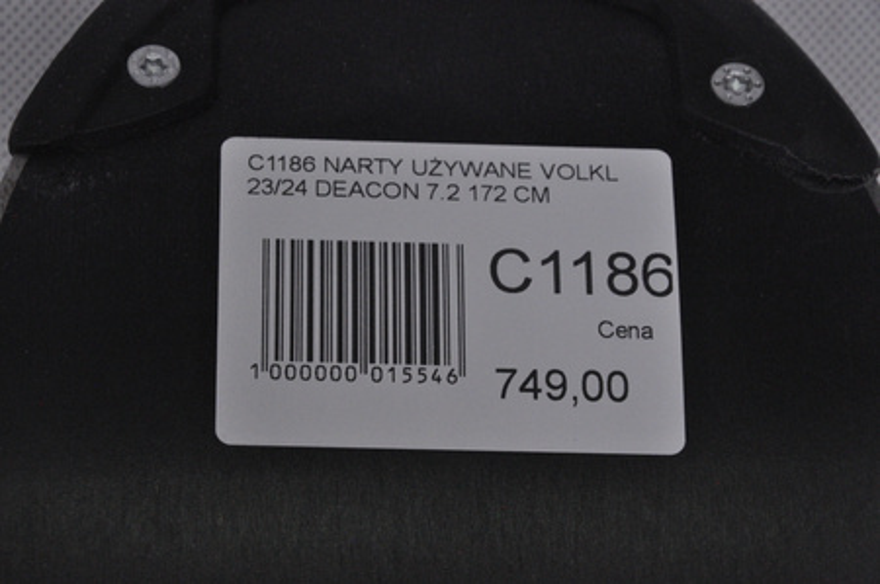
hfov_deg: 13.1
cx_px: 440
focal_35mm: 158
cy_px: 292
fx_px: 3846
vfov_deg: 8.7
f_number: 11
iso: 3200
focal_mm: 105
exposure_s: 1/125
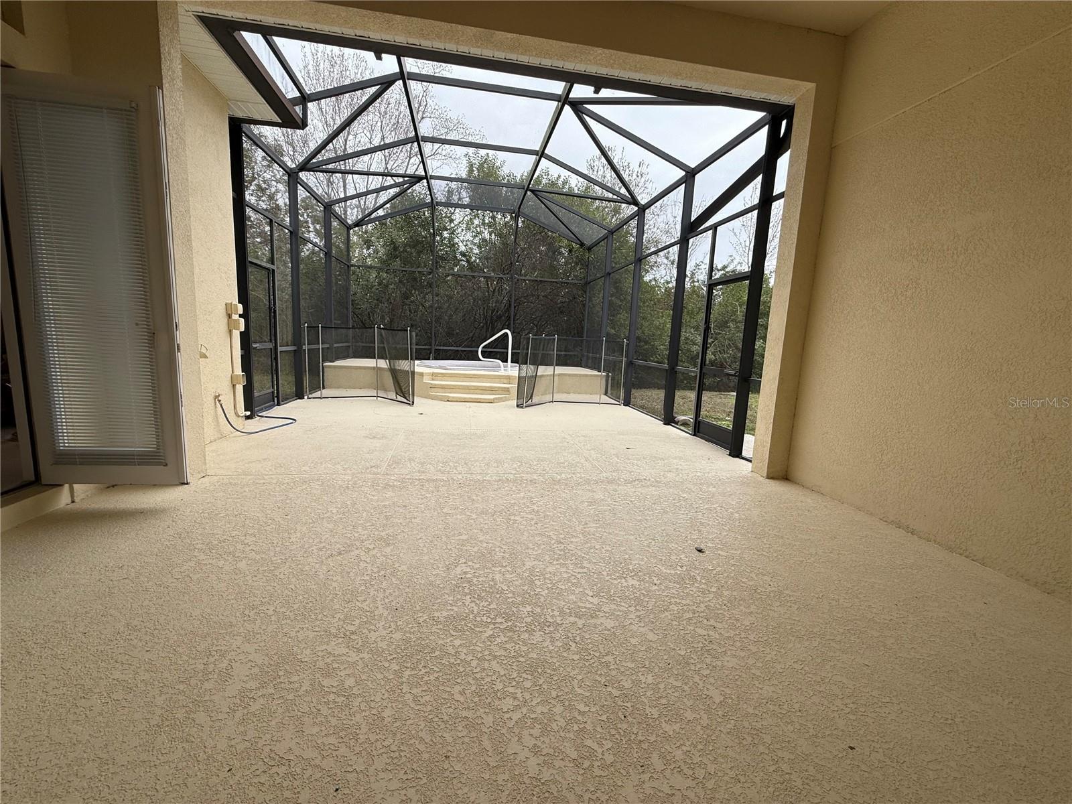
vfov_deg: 85.7
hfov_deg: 102.1
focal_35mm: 14
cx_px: 536
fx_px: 434
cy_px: 402
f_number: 2.2
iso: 50
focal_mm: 2.22
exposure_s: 1/475
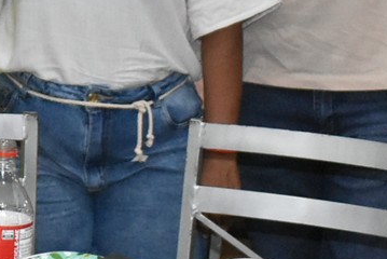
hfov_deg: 12.2
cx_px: -81
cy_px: -123
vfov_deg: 8.2
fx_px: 1775
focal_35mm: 165
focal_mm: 22
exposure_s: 1/80
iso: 5000
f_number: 5
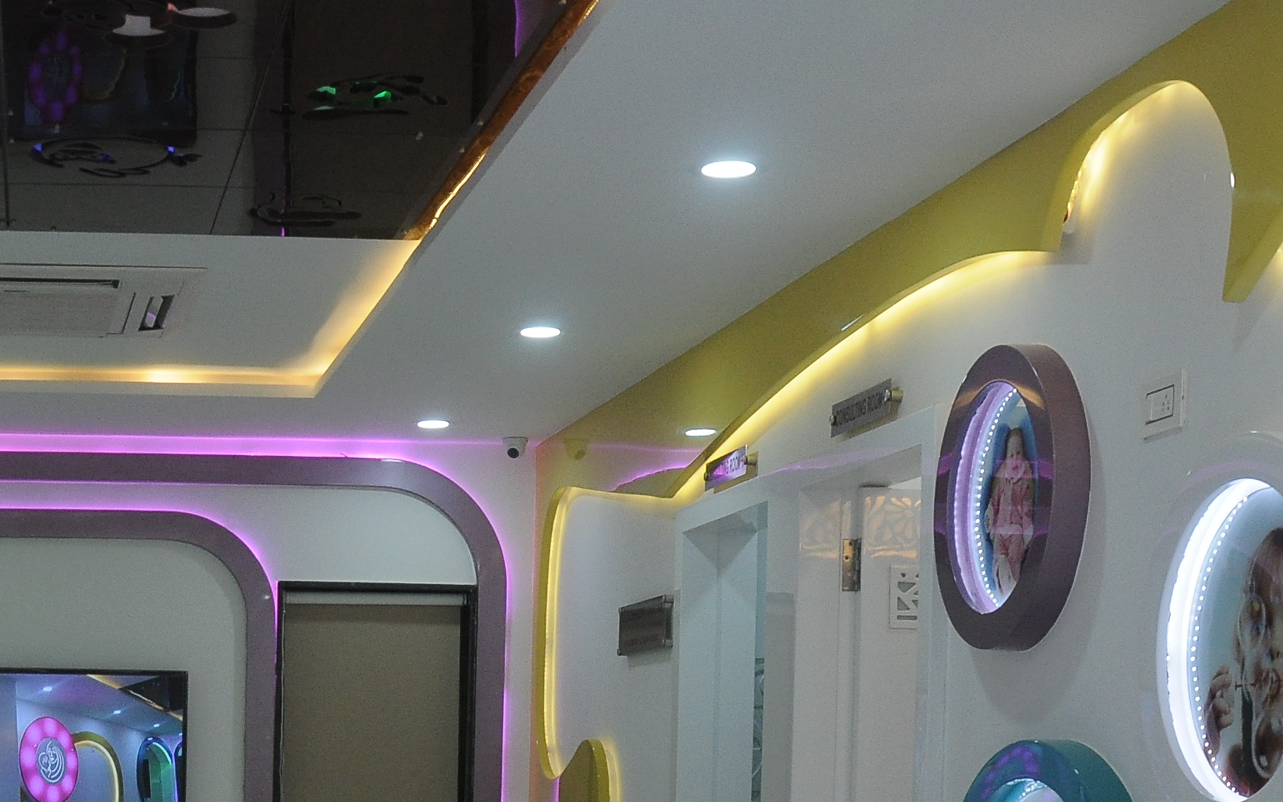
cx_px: 3
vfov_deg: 19.1
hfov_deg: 29.5
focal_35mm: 65
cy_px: 904
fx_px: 2273
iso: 800
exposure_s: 1/125
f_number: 6.3
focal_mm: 18
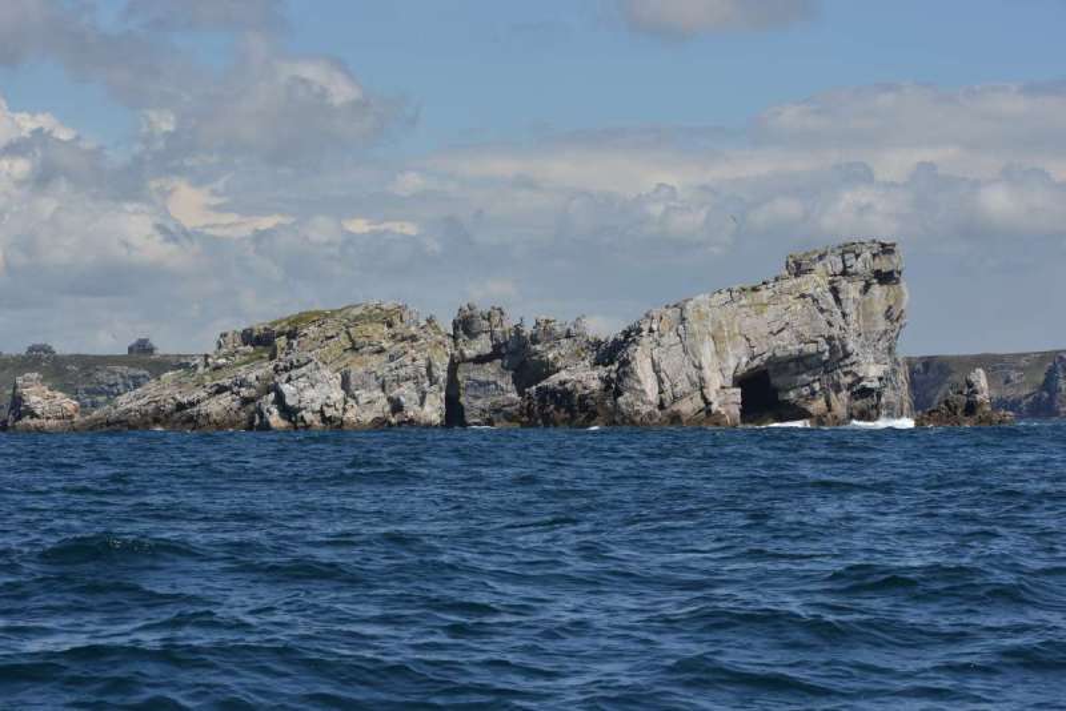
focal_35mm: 120
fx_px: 3554
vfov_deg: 11.4
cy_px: 356
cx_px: 533
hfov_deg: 17.1
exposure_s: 1/250
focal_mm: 120
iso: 125
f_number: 11
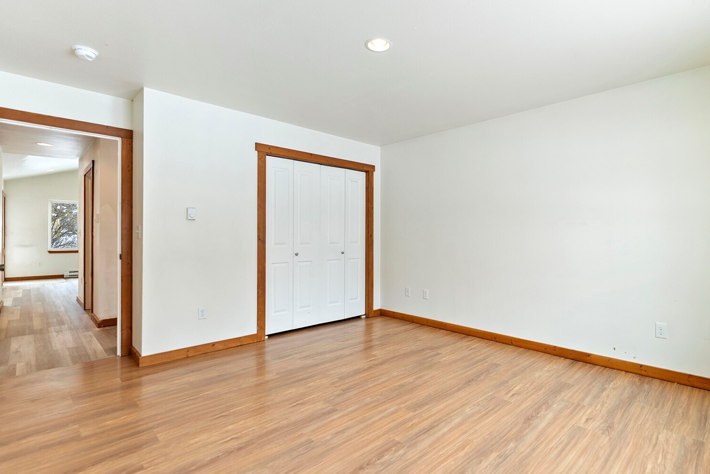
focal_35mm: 18
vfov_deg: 68.4
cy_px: 241
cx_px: 396
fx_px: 349
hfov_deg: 90.6
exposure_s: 1/40
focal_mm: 15.6
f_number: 2.8
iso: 400
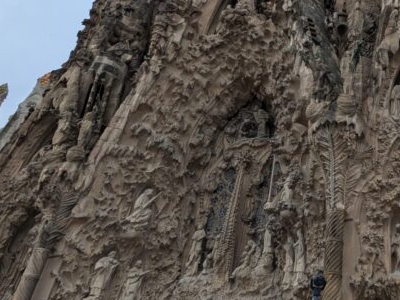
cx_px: 371
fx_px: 474
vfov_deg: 33.8
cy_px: 49
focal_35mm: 41
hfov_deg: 41.6
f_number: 2.2
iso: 37
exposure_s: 1/314
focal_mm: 2.22
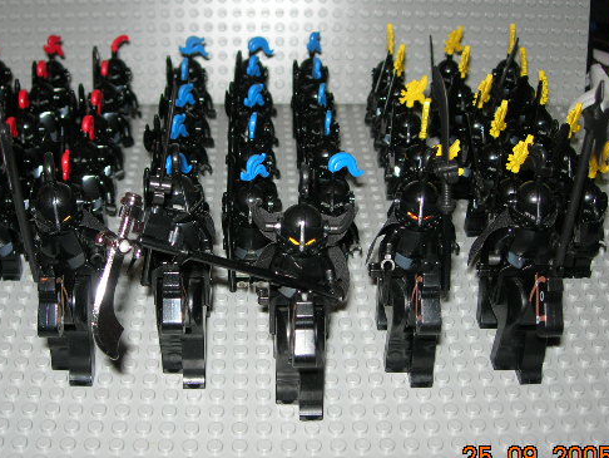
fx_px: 880
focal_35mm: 50
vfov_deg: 29.1
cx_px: 264
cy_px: 218
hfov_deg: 38.1
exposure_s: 1/60.1
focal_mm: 7.8
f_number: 2.8
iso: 64
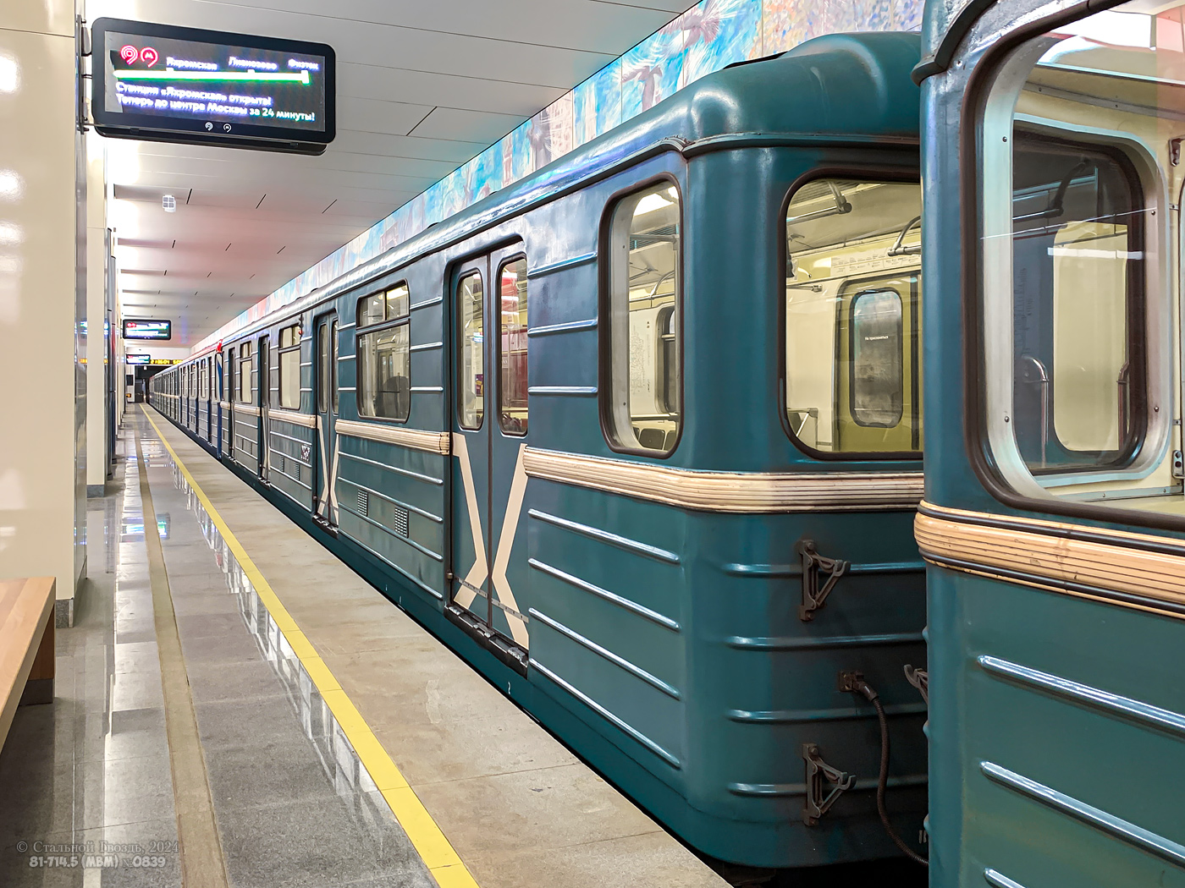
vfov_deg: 53.1
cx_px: 592
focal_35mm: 26
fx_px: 890
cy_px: 444
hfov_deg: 67.3
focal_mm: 4.25
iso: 100
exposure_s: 1/60
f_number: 1.8
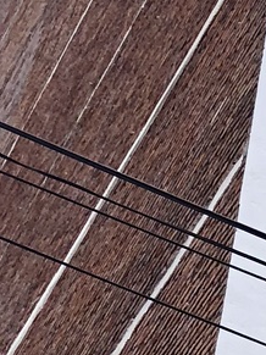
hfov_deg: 6.9
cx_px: 757
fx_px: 2020
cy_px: 407
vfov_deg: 9.9
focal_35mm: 197
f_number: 1.8
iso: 20
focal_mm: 3.99
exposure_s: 1/585
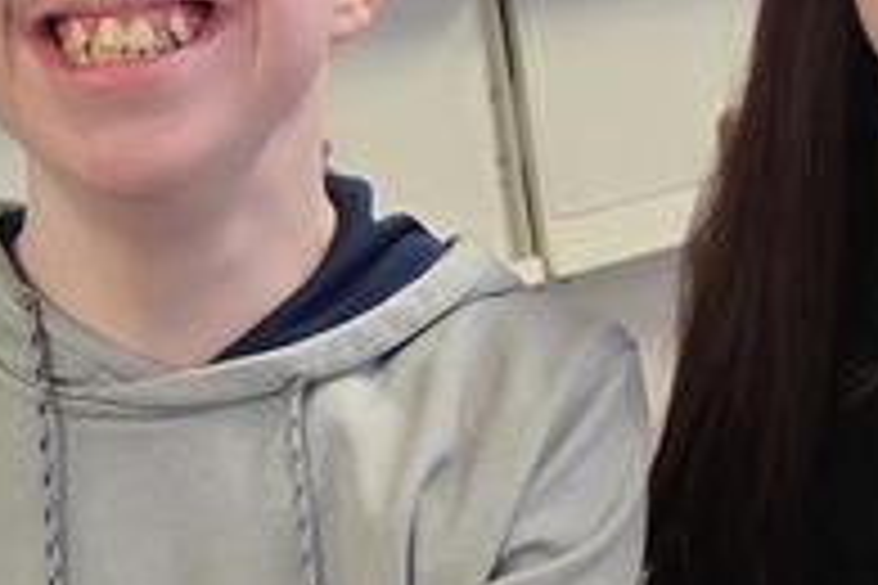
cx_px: 531
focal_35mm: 98
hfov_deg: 20.8
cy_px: 500
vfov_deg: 13.9
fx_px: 2390
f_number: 1.8
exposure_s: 1/120
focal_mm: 5.4
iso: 500
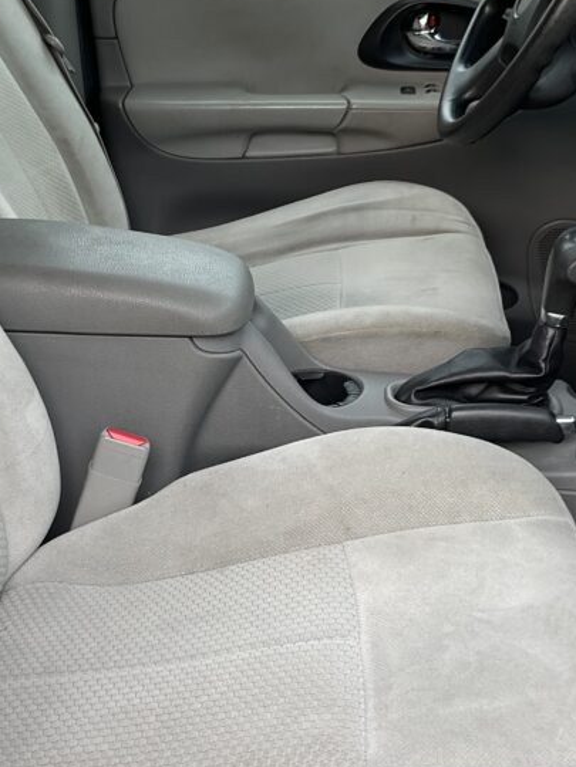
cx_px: 182
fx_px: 1220
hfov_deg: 26.4
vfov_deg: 34.8
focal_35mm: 55
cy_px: 456
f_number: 1.8
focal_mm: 3
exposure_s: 1/120
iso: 20
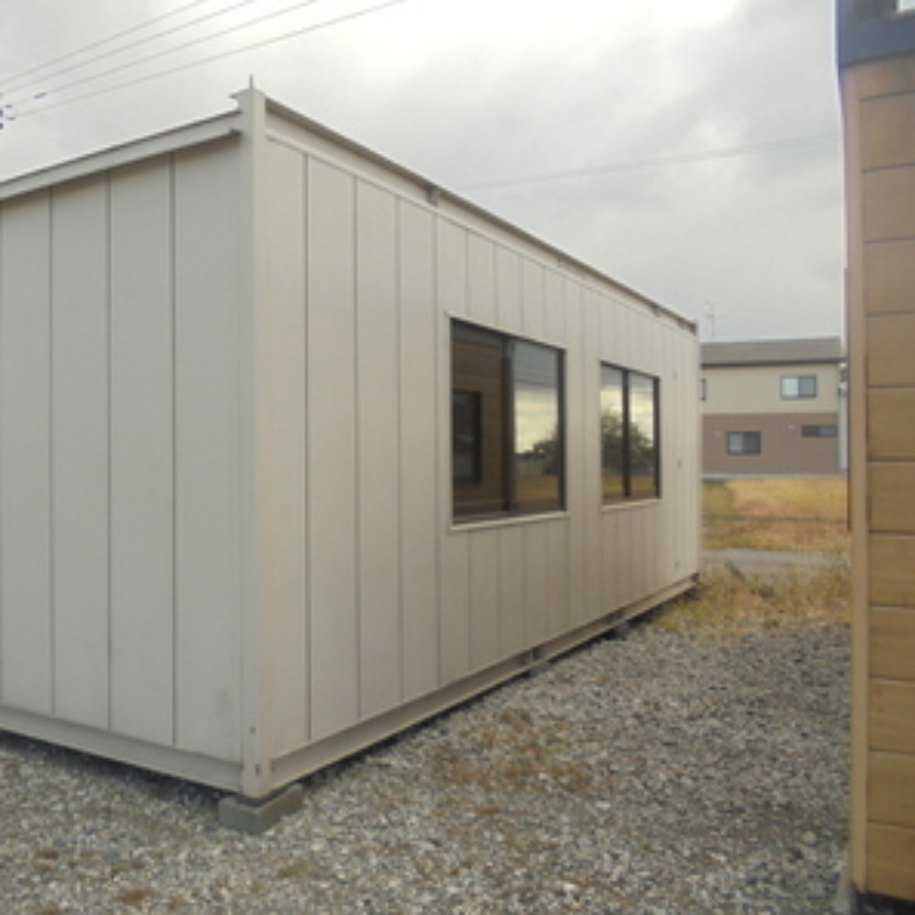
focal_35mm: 31
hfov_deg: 51.5
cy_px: 456
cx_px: 302
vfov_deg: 52.5
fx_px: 927
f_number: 3.5
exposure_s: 1/250
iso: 100
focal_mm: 4.6
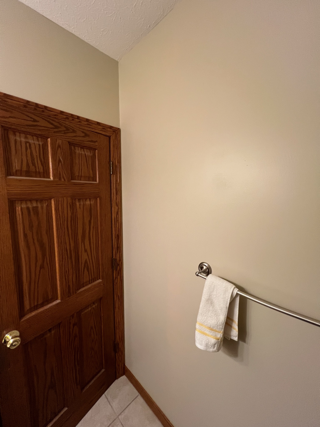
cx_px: 160
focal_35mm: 13
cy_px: 214
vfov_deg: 106.2
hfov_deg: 89.9
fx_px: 160
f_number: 1.8
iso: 200
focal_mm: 1.57
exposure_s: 1/60
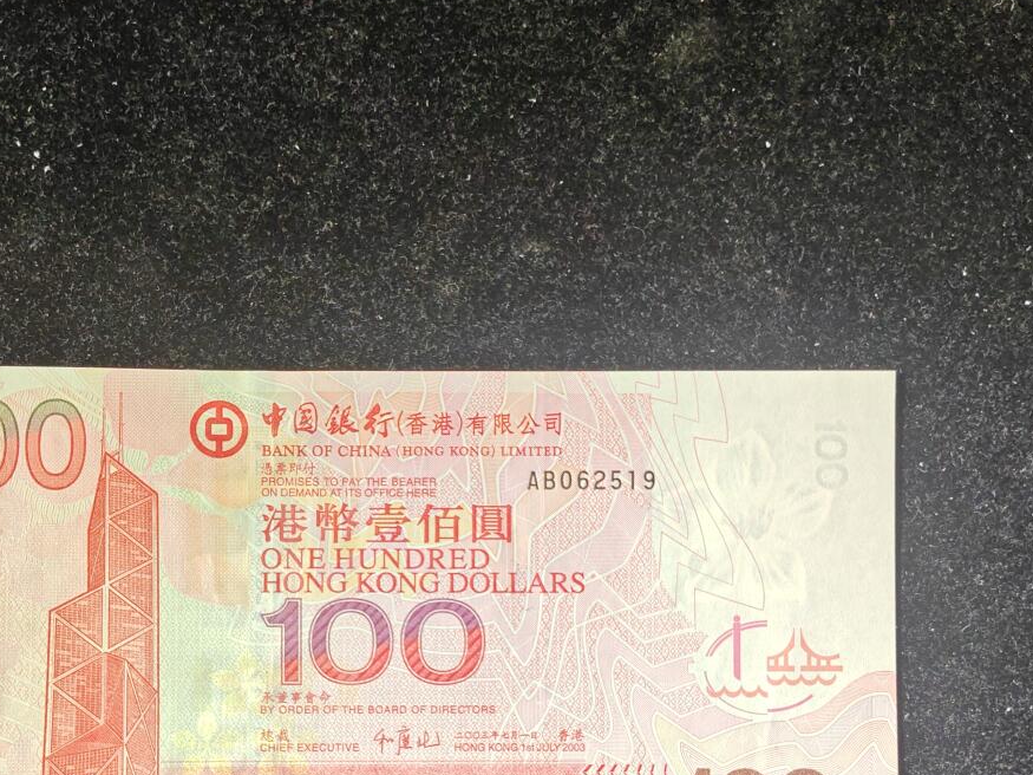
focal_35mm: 40
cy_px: 607
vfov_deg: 34.9
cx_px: 411
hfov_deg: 46.5
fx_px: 1194
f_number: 1.9
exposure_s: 1/100
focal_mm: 5.3
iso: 80
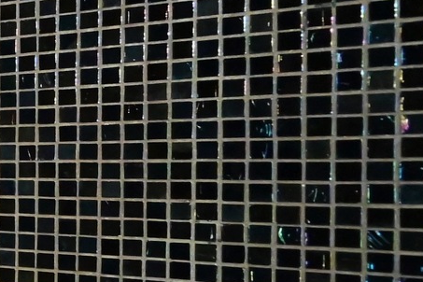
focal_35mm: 79
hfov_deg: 12.6
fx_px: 928
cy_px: 176
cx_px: -760
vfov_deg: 17.3
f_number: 4
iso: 6400
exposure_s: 1/60
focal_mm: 14
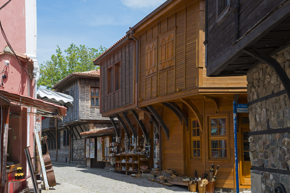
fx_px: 387
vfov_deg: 28.1
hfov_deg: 41.1
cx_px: 145
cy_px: 96
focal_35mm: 48
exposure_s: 1/250
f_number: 8
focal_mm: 48
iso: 200
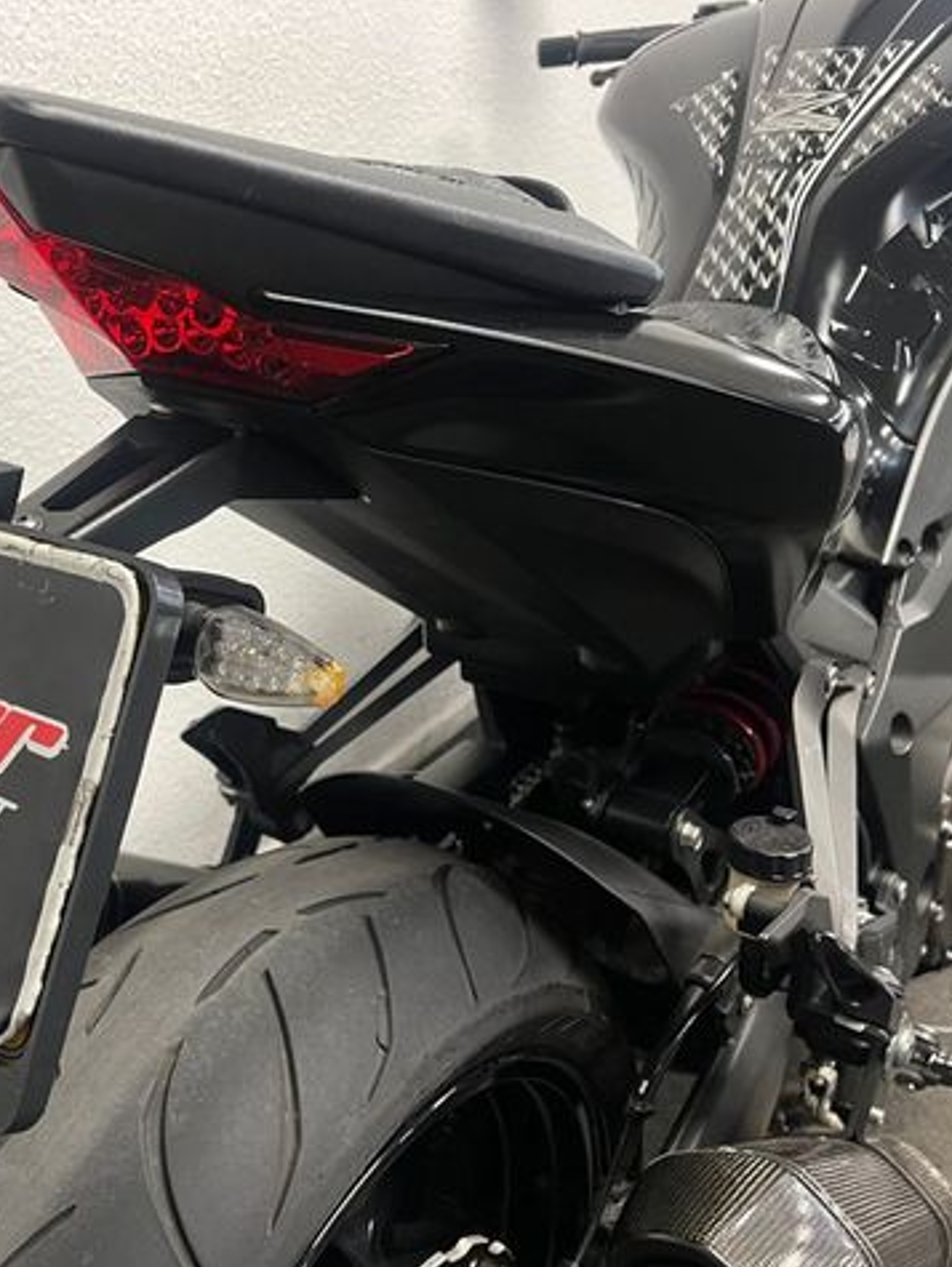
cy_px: 632
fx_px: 1282
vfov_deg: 52.6
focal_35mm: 35
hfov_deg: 40.0
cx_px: 285
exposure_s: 1/50
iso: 200
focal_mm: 5.1
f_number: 1.6
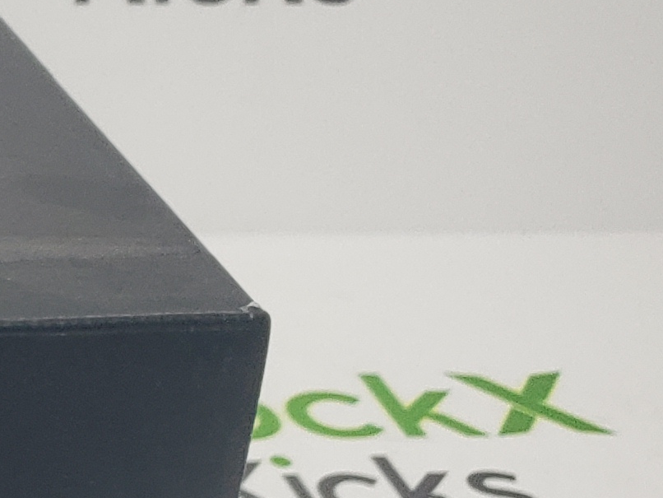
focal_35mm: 130
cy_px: 524
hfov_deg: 12.4
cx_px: -849
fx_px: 2491
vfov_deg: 11.3
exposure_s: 1/296
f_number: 1.5
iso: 50
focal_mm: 4.3
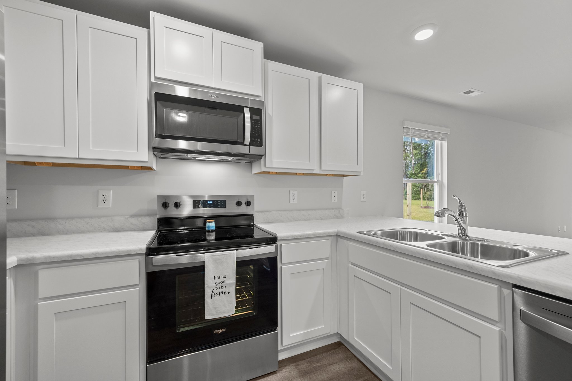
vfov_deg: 81.2
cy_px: 190
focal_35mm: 14
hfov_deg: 104.3
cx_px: 286
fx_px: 222
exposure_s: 1/8
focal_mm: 14
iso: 640
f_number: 7.1
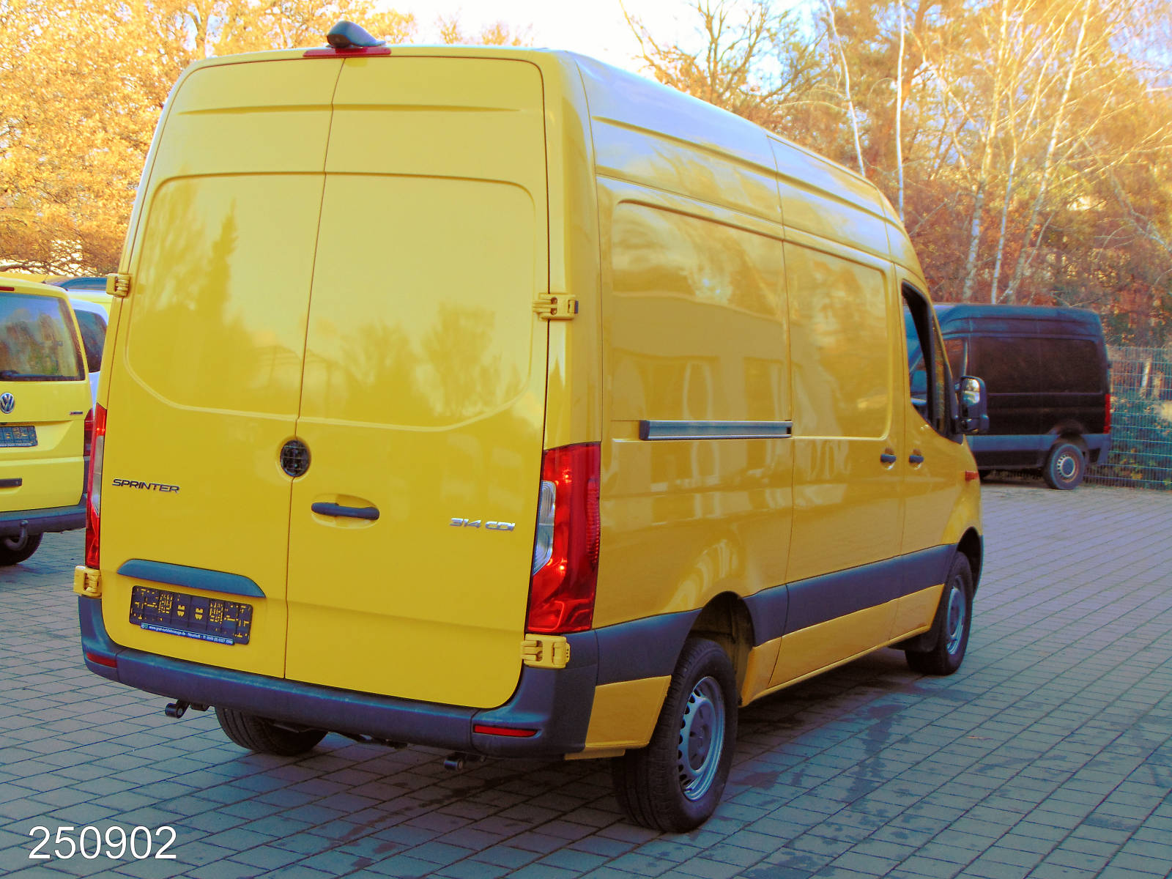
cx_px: 586
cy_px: 440
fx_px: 1693
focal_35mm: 50
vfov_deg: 29.1
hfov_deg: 38.2
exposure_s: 1/60
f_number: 3.5
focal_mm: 9
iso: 80
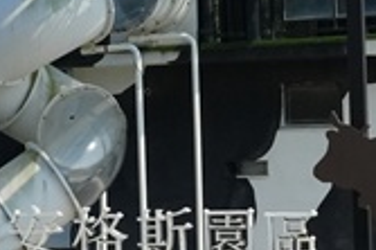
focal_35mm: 265
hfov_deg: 7.8
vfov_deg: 5.1
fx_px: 2767
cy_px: -276
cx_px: 281
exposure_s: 1/4000
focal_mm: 43.2
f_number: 11
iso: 2500
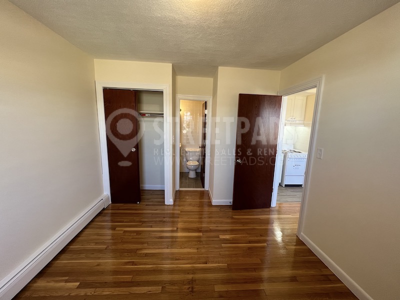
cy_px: 150
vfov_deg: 89.9
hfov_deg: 106.2
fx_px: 150
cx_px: 200
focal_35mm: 13
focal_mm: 1.57
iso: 200
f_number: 1.8
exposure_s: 1/120
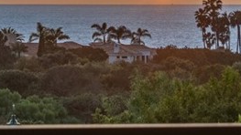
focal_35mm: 420
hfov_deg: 5.1
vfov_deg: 2.9
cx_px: 151
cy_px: -11
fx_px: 2684
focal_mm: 103
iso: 640
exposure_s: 1/800
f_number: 8
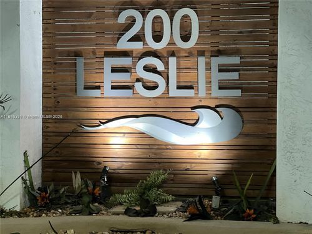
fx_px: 694
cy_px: 117
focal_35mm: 77
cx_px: 156
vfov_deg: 19.1
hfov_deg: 25.3
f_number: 2.8
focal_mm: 9
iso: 400
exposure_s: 1/20
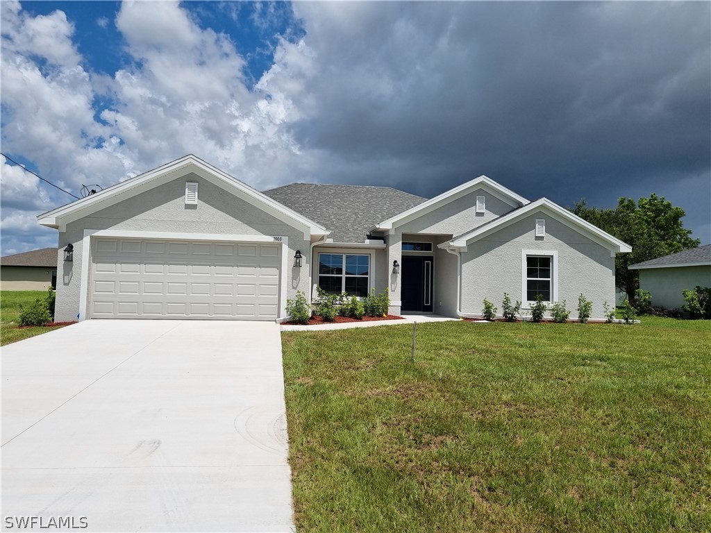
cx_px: 356
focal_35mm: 26
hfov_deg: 67.3
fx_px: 534
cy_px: 266
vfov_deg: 53.1
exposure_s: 1/6608
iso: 50
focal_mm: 5.4
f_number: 1.8
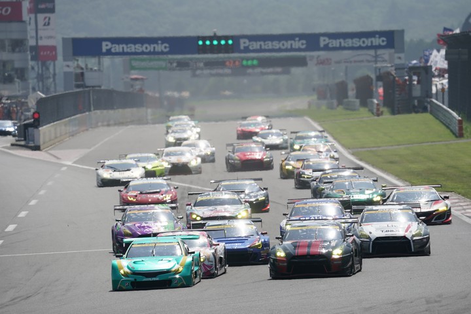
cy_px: 157
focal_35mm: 524
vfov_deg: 2.6
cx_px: 236
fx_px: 6855
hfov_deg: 3.9
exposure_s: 1/800
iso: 200
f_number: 8
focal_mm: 524
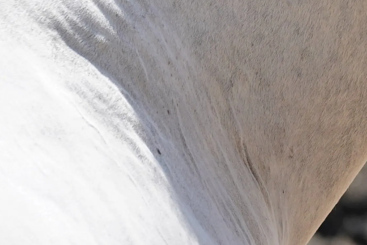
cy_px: 10
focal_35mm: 710
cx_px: 751
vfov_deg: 1.9
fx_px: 7238
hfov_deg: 2.9
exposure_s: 1/2500
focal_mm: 150
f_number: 5.6
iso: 800
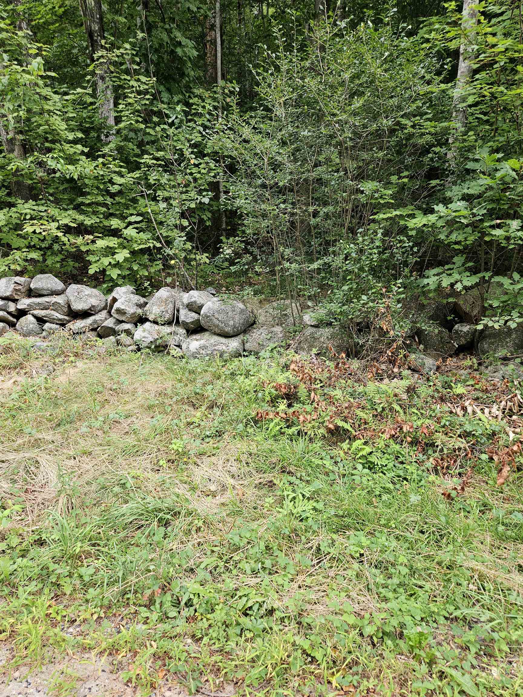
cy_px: 348
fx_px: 463
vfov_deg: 73.9
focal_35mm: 23
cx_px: 262
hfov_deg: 58.9
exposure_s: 1/120
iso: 50
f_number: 1.8
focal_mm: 5.4
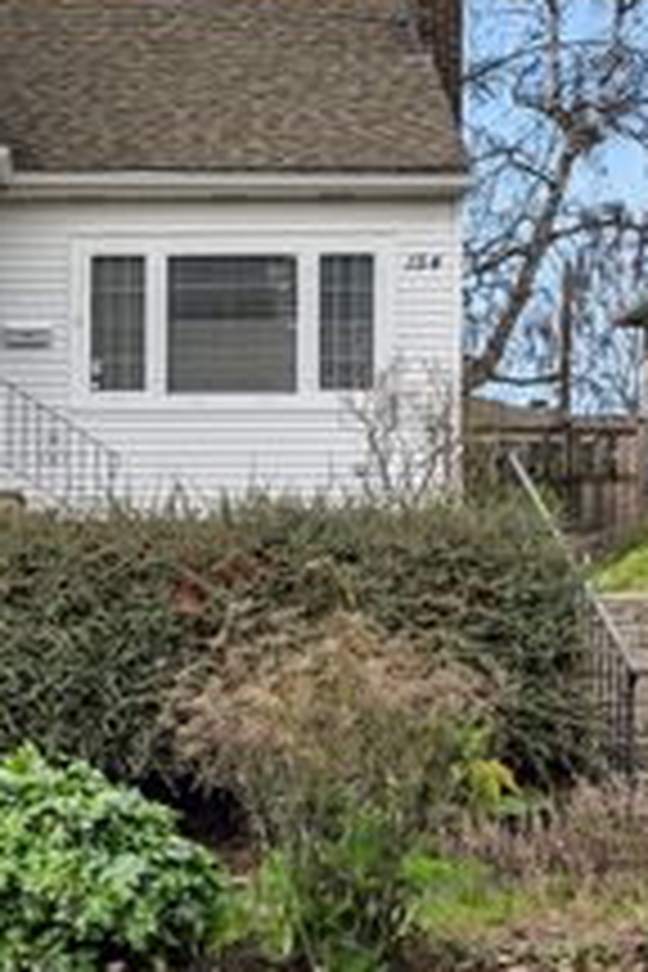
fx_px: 2187
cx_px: -32
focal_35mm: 81
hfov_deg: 16.4
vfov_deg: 25.0
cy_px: 358
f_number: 8
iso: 100
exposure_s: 1/200
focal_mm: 35
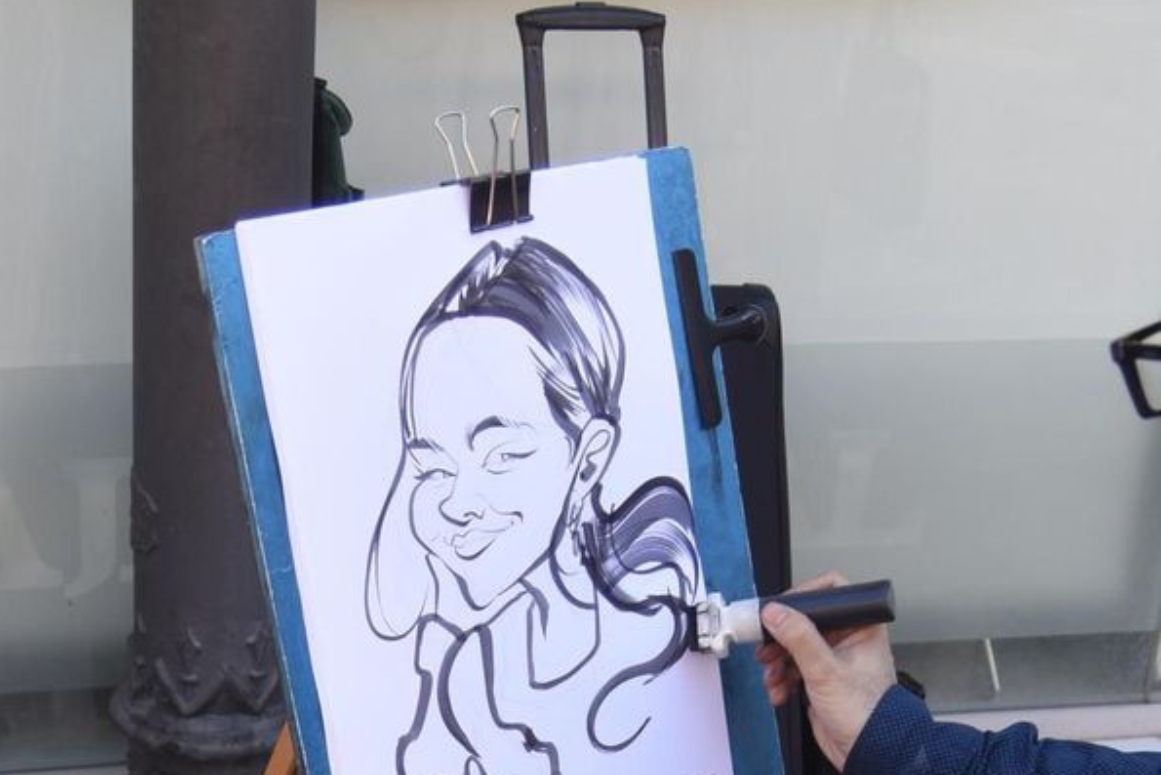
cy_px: 955
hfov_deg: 25.8
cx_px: 349
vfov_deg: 16.7
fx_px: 2516
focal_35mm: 78
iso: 200
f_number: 5.6
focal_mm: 29
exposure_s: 1/200
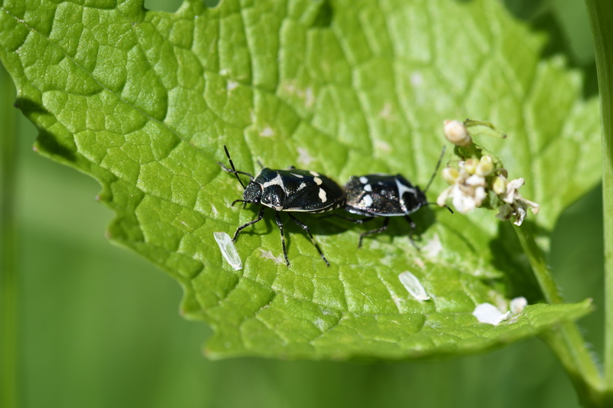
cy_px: 204
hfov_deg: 16.1
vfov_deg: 10.7
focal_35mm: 128
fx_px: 2170
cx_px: 306
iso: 400
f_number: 10
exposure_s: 1/640
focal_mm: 85
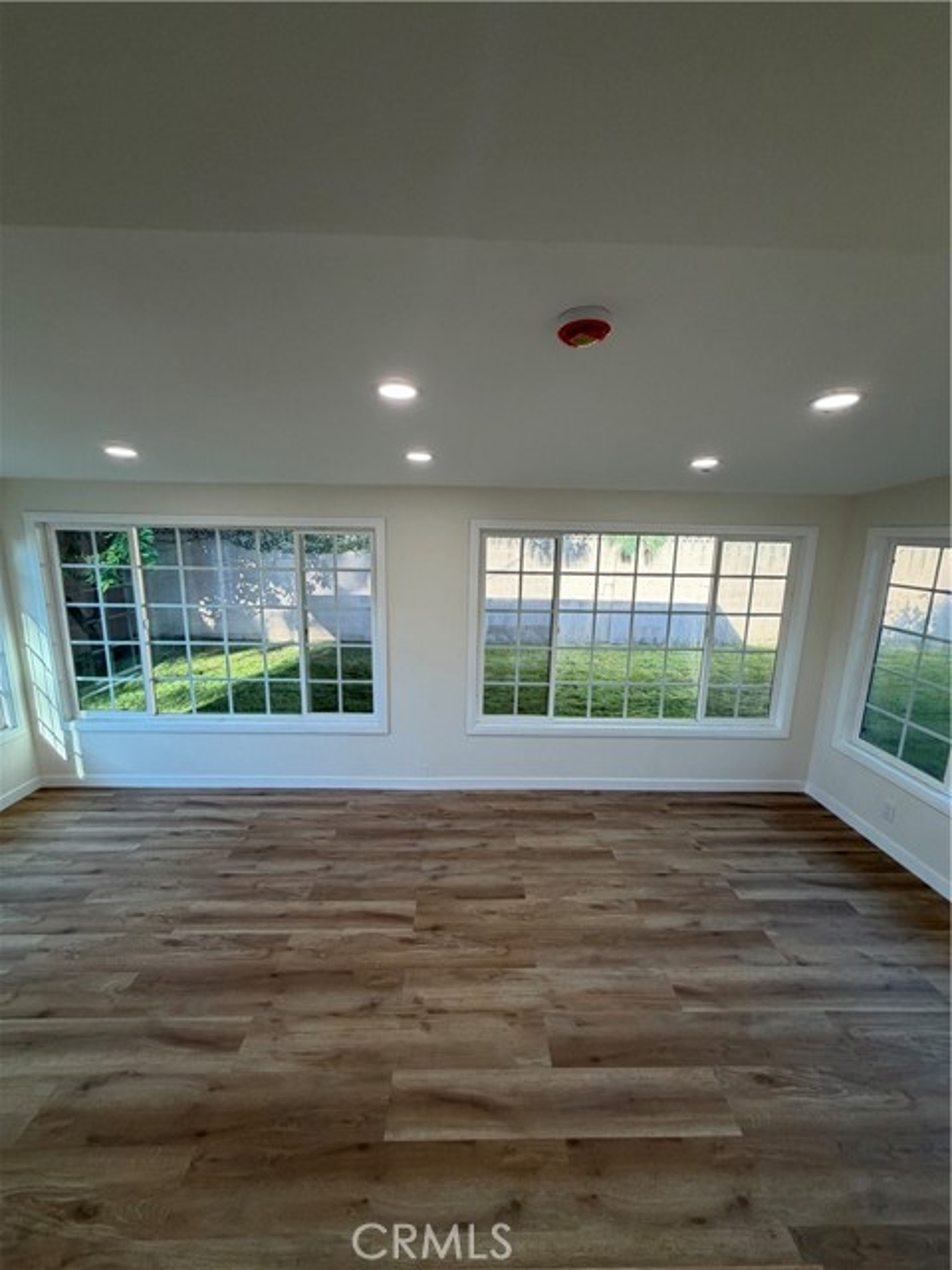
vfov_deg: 102.1
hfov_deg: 85.7
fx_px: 513
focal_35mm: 14
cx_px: 476
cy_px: 635
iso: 100
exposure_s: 1/120
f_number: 2.2
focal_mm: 2.22
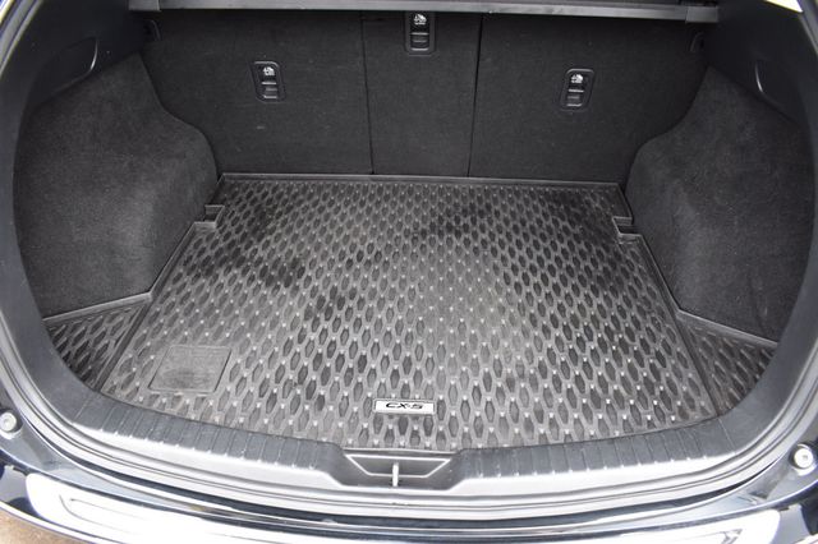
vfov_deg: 43.6
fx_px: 681
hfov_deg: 62.0
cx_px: 409
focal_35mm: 30
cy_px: 272
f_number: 7.1
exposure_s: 1/25
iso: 400
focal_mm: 20
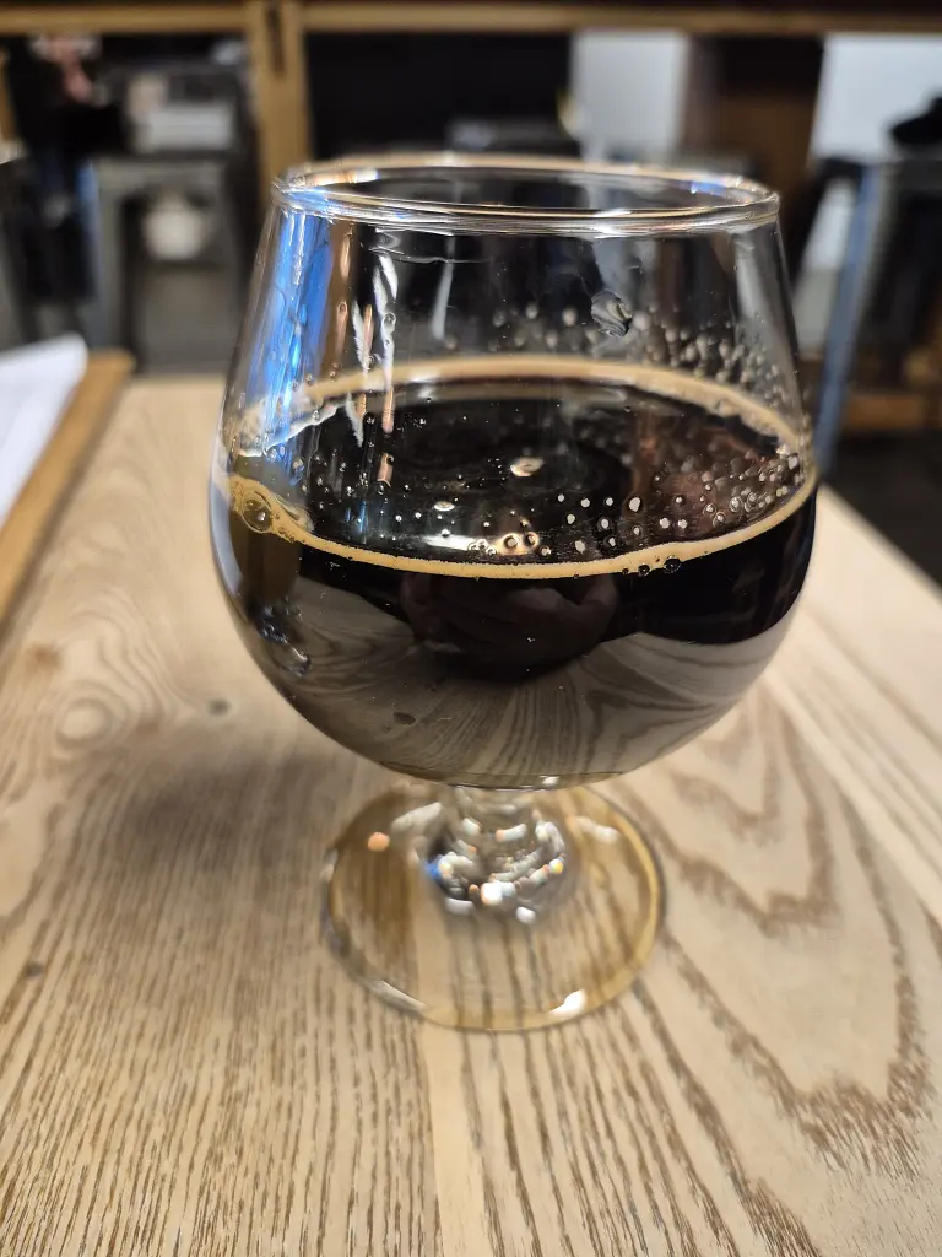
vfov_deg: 73.9
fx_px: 835
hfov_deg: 58.9
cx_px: 471
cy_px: 628
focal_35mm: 23
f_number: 1.8
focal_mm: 5.4
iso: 500
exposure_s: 1/120
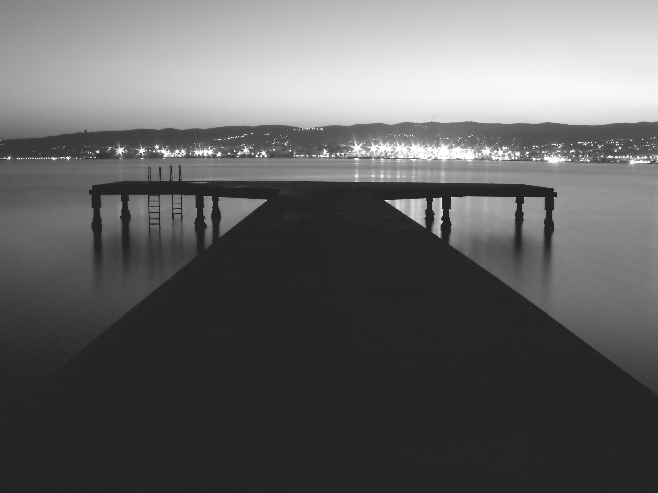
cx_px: 329
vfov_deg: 40.7
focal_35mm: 35
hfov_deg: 52.6
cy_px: 246
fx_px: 665
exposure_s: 60
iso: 80
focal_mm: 7.4
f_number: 11
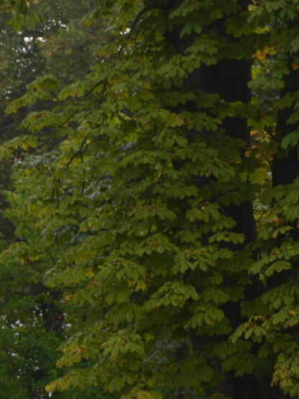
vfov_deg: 7.6
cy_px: 540
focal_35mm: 256
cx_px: 277
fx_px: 2948
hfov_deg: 5.8
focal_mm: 38
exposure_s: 1/200
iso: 100
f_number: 5.6
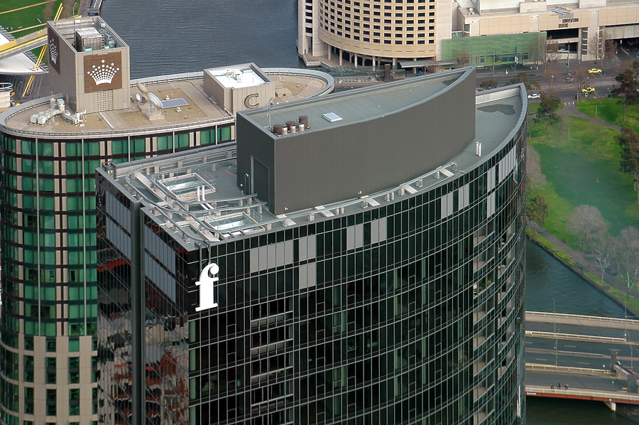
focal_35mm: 112
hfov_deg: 18.2
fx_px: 1995
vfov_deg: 12.2
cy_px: 212
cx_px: 320
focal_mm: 75
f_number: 5.6
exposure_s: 1/125
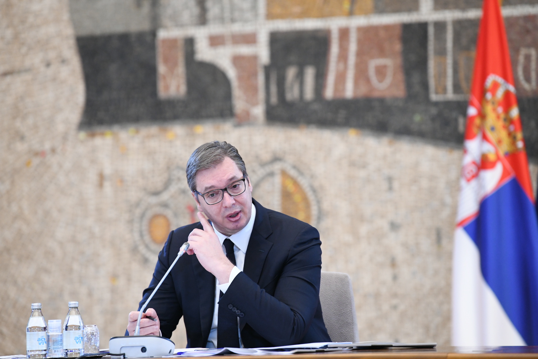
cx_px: 269
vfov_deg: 6.9
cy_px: 180
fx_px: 2989
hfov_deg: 10.3
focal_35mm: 200
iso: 3200
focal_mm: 200
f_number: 3.5
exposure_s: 1/160
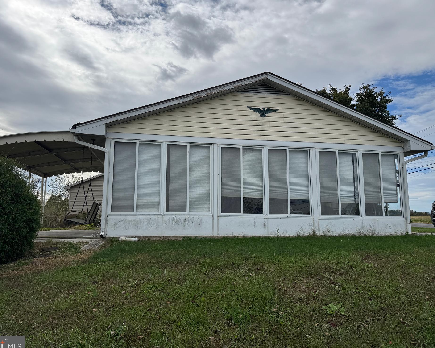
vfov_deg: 54.9
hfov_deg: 66.0
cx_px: 207
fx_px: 335
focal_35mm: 26
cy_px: 174
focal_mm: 6.76
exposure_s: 1/10417
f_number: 1.78
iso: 80
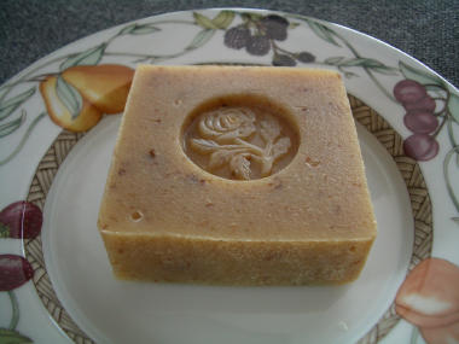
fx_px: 464
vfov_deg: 40.7
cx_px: 230
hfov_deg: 52.6
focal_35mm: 35
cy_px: 172
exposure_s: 1/80
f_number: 2.6
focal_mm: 5.8
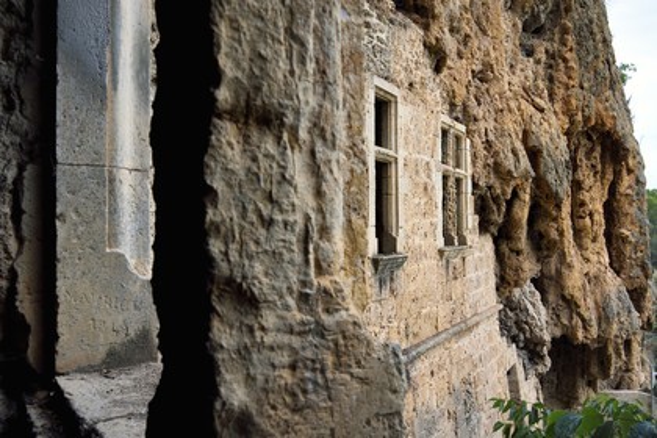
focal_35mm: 31
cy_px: 219
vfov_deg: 42.3
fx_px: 566
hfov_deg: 60.3
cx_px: 328
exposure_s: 1/100
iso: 1600
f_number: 16
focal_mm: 31
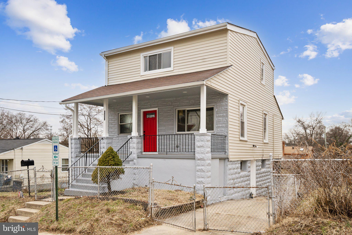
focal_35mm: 29
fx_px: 284
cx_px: 176
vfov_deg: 45.0
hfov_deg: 63.7
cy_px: 118
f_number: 7.1
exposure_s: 1/320
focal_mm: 29
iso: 400
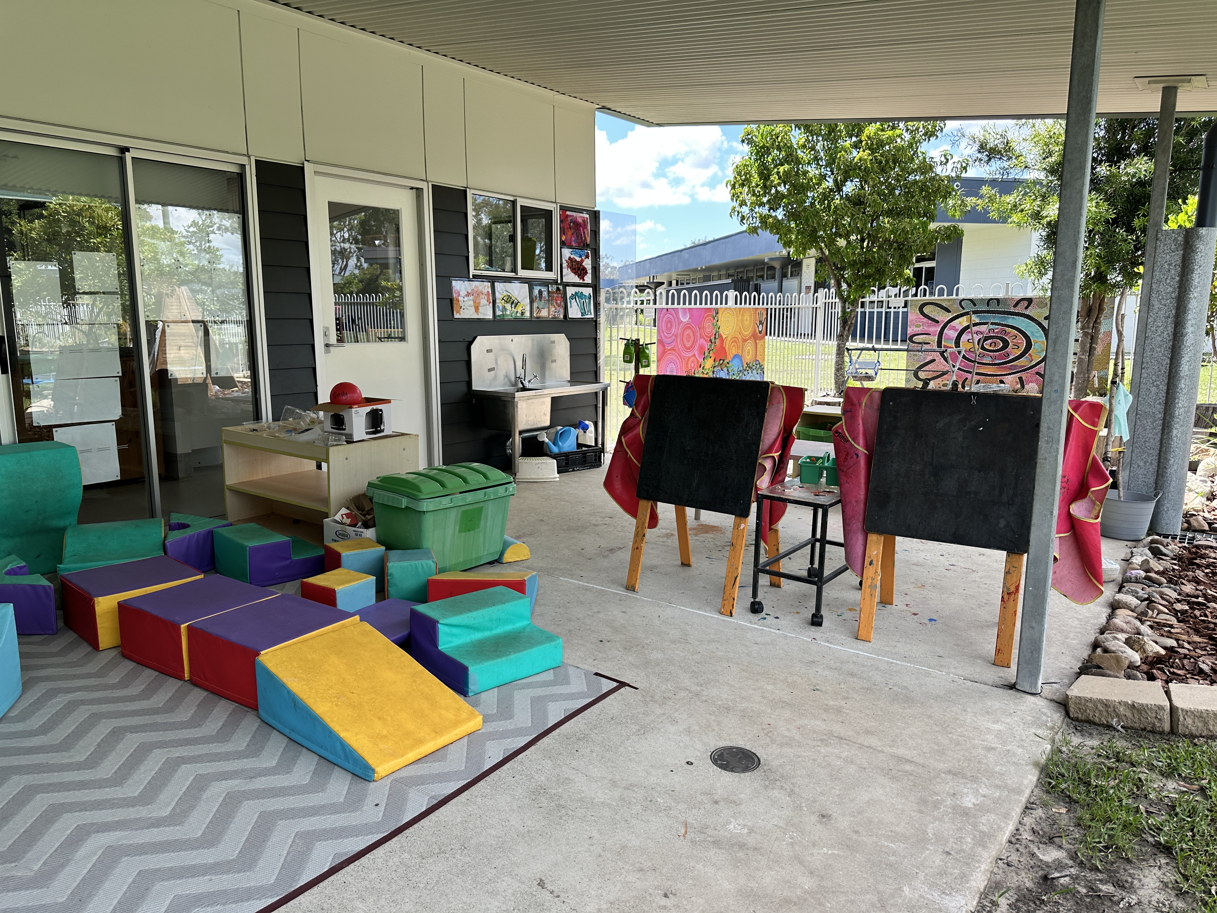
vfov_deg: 56.8
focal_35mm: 24
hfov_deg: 71.6
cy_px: 456
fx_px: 844
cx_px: 608
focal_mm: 6.86
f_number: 1.78
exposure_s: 1/745
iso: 80
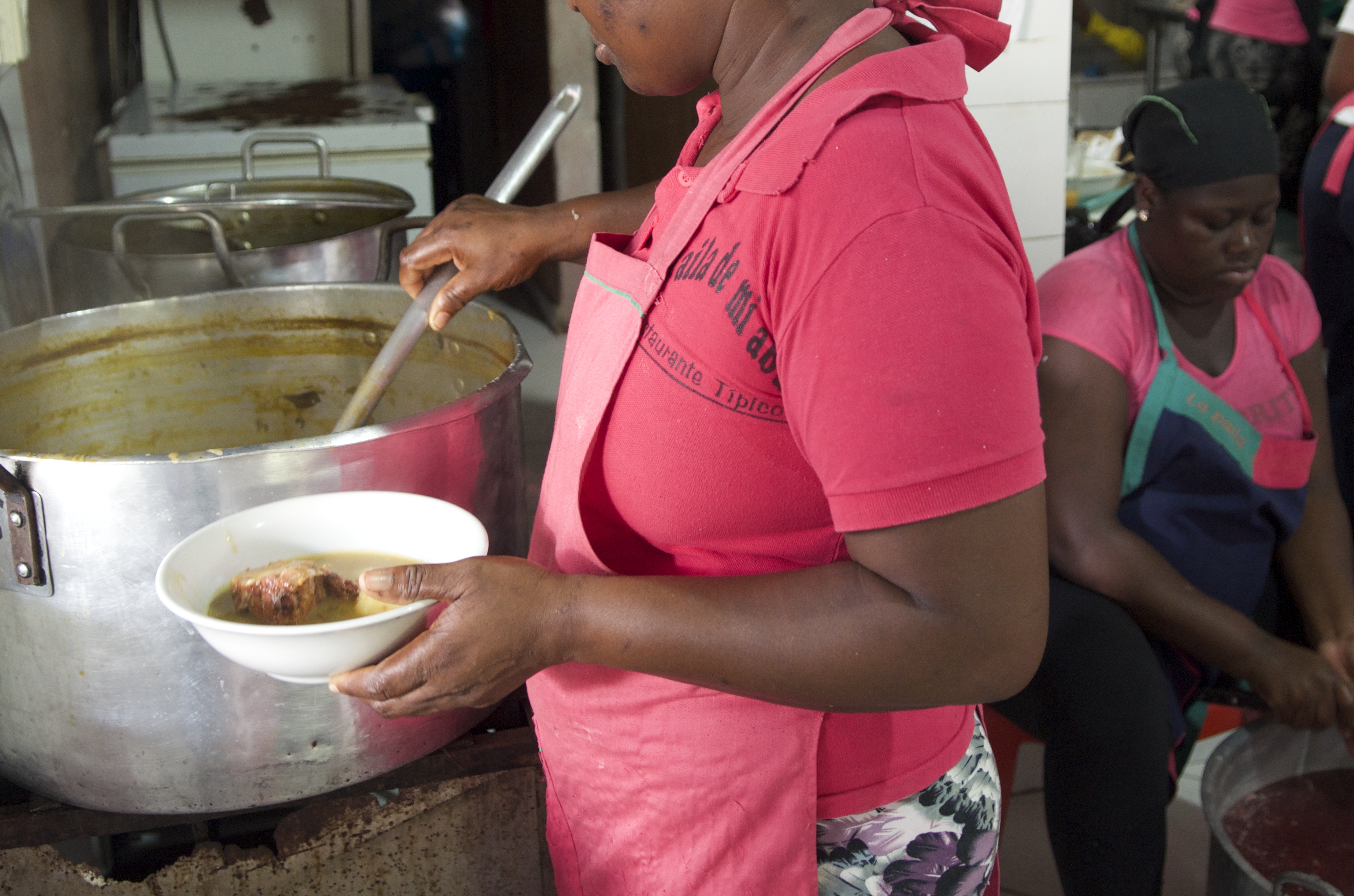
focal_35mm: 43
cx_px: 755
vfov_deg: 30.9
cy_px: 310
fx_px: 1614
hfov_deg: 45.4
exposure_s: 1/30
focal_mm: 20
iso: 1250
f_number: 2.8
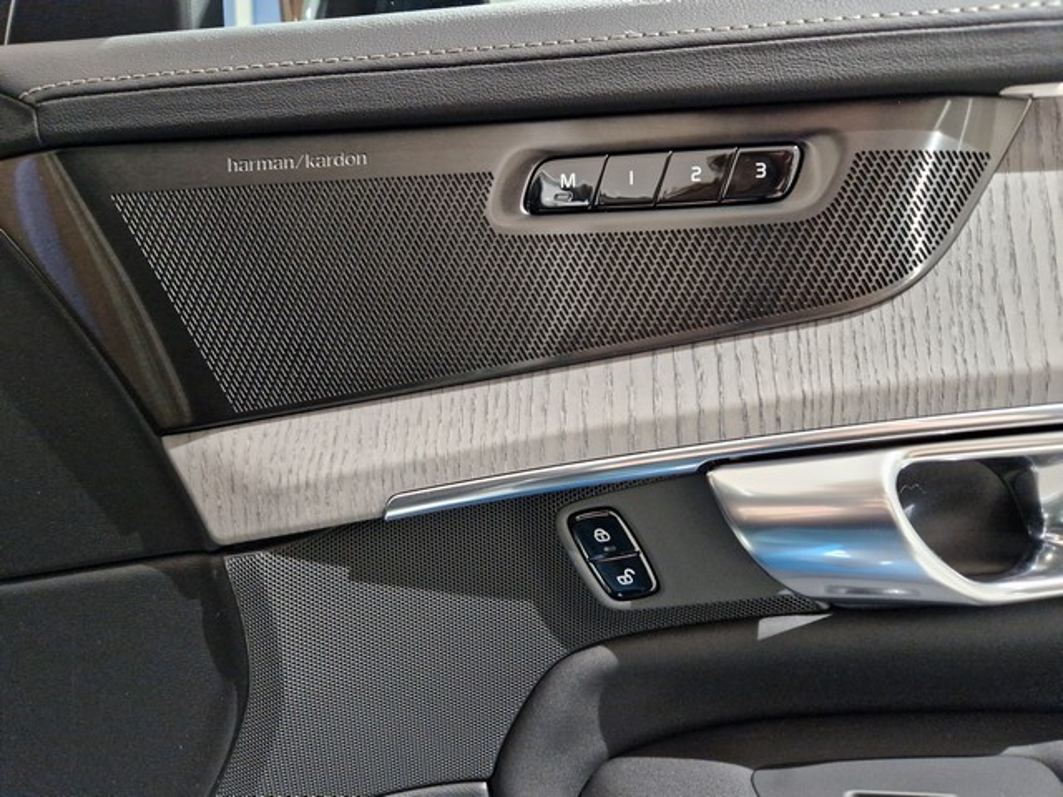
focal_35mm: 23
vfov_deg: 58.9
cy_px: 398
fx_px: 706
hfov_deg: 73.9
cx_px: 532
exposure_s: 1/100
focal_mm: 5.4
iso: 1000
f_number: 1.8
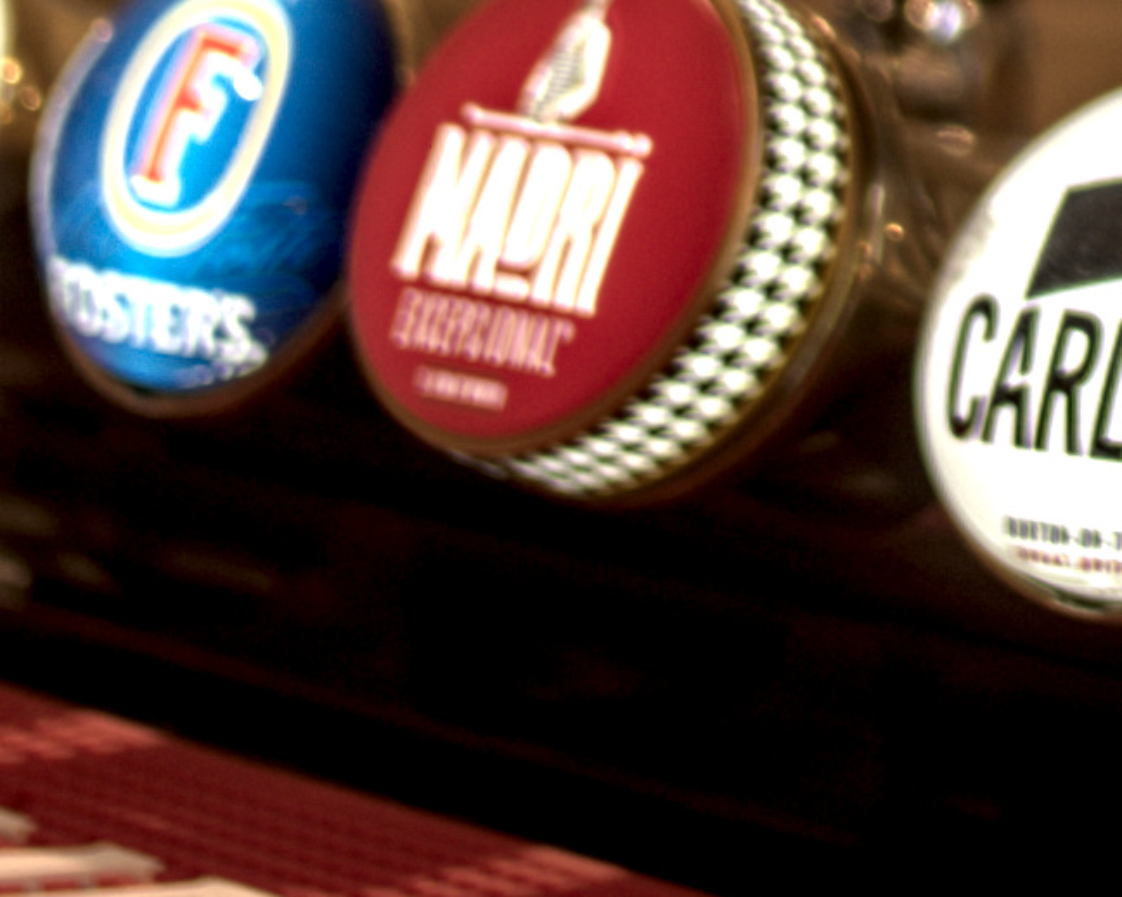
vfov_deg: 5.4
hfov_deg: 6.8
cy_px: -971
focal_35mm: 278
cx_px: 1870
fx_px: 9229
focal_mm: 20
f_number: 1.7
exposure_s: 1/50
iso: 200
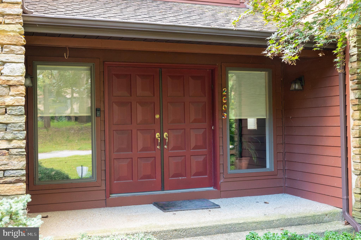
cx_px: 180
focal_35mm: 44
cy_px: 120
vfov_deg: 30.5
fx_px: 441
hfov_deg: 44.5
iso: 2500
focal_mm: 44
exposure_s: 1/50
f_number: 7.1
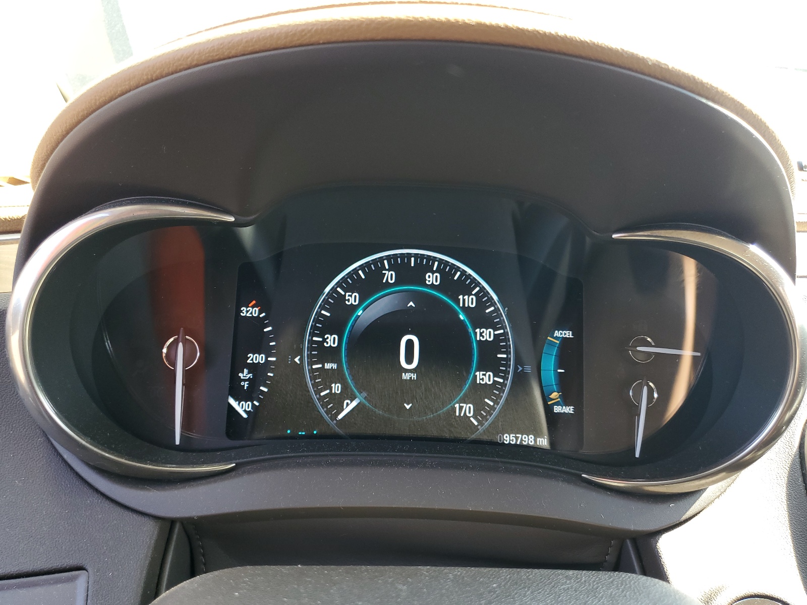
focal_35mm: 26
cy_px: 302
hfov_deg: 67.3
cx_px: 404
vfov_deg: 53.1
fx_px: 606
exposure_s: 1/120
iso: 70
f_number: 1.5
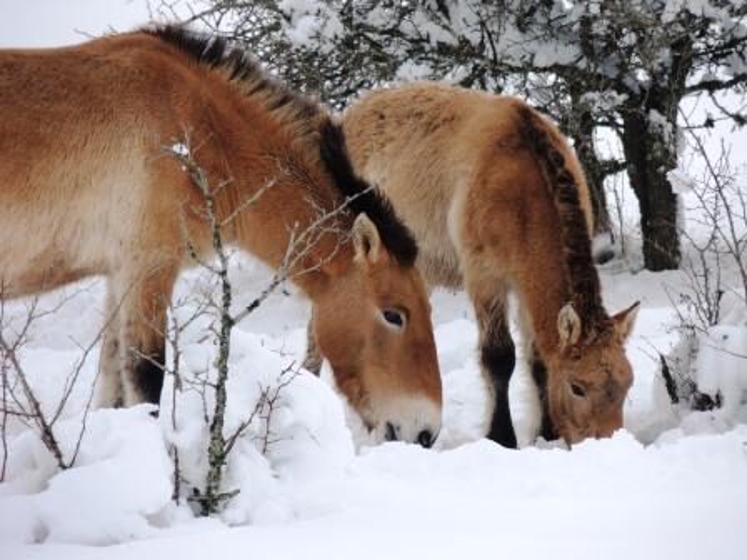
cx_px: 374
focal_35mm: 700
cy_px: 280
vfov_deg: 2.1
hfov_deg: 2.8
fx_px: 15106
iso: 100
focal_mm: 124.8
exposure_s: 1/400
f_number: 5
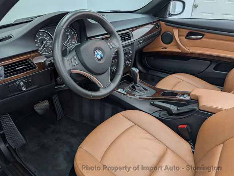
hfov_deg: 71.6
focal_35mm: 24
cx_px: 117
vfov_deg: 56.8
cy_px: 88
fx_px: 162
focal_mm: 6.9
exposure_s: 1/120
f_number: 1.68
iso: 27
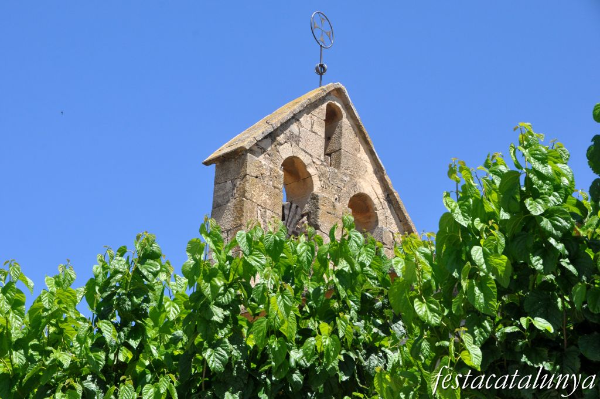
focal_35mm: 90
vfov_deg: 15.1
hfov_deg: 22.6
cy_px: 200
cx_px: 300
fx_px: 1498
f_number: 11
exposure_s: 1/500
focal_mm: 60
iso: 500
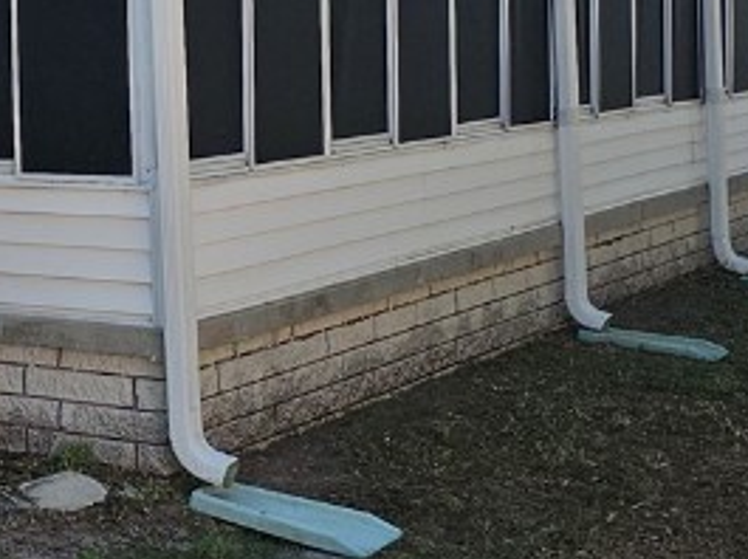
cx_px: -116
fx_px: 1921
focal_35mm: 89
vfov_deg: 16.4
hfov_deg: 20.8
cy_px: 88
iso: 10
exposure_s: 1/338
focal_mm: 6.3
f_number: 1.7
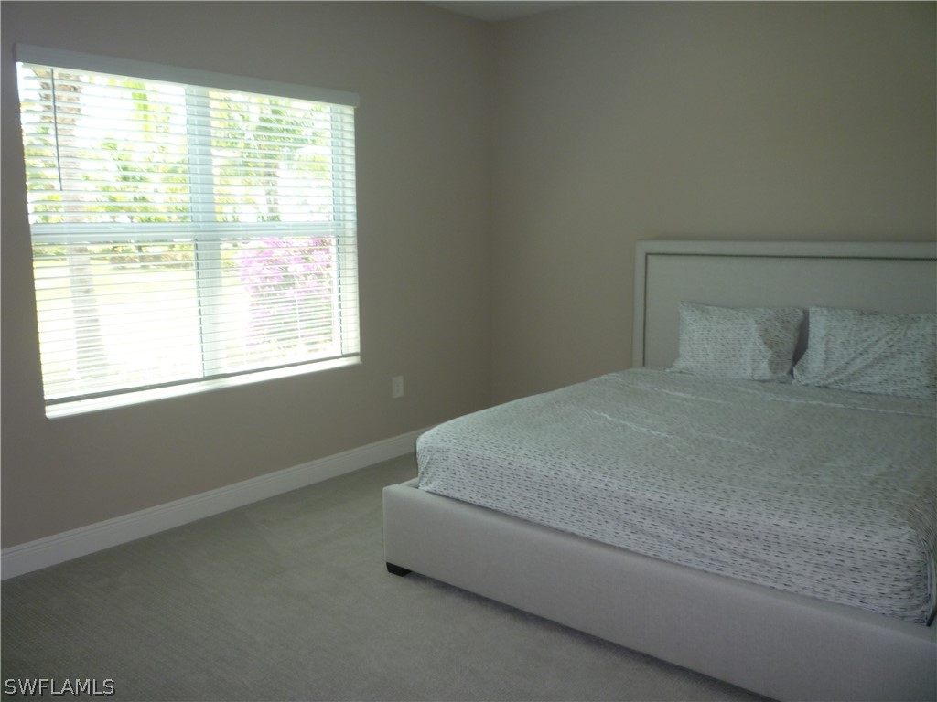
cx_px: 468
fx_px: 785
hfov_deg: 61.7
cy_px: 351
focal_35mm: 29
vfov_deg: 48.2
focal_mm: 5.2
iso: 100
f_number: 3.3
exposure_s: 1/30
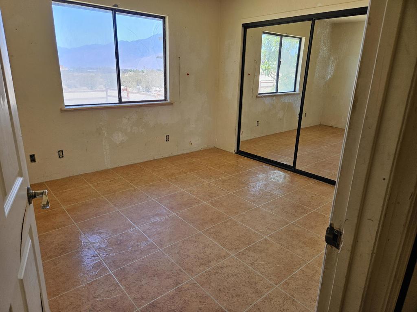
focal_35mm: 23
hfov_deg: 73.9
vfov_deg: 58.9
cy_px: 156
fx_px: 277
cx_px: 208
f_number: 1.8
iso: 125
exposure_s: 1/359
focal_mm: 5.4
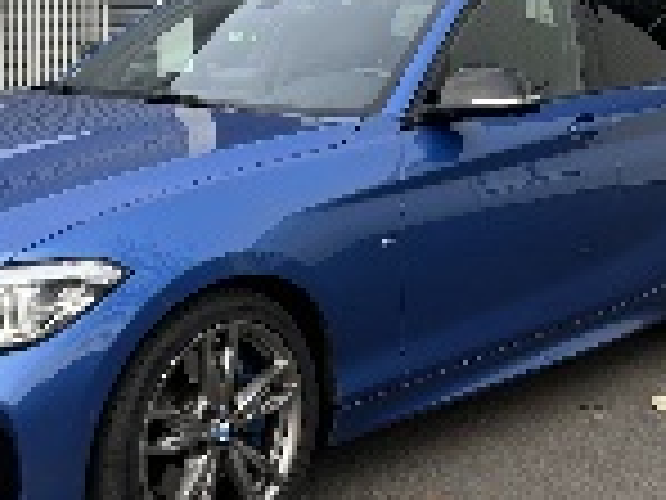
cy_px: 68
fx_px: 1404
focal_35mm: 73
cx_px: 356
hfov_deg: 26.7
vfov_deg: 19.8
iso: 50
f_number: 1.5
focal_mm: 5.7
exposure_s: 1/513
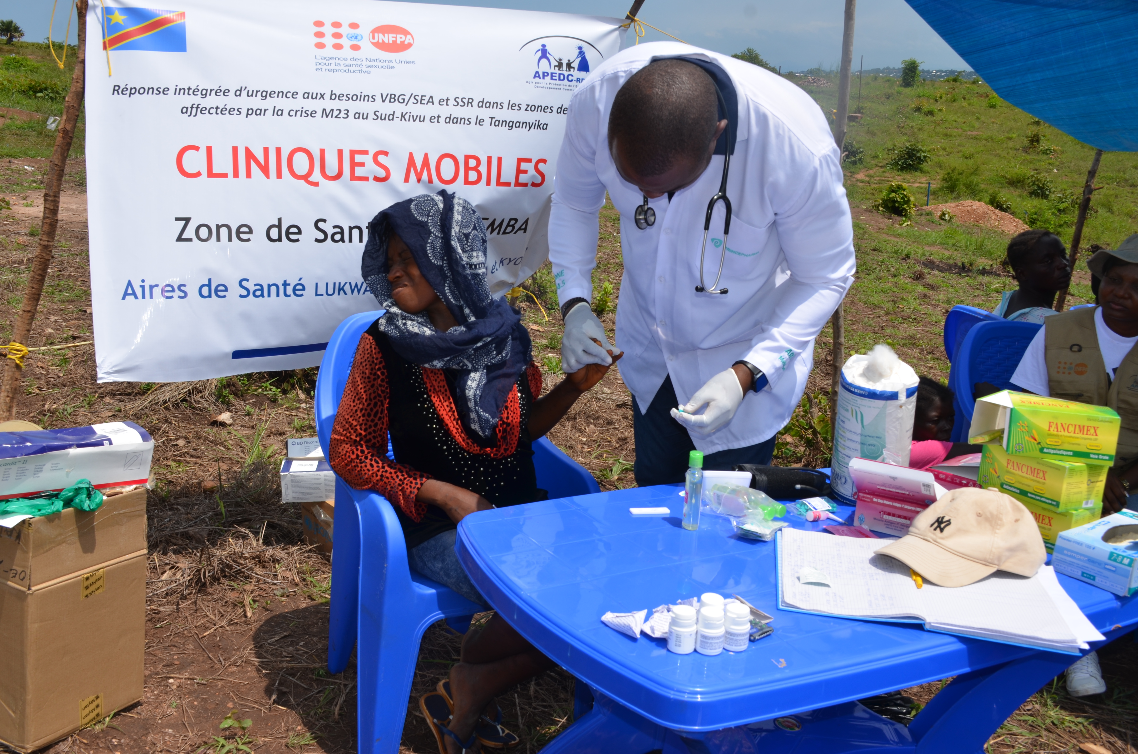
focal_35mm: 34
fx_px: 1073
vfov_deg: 38.7
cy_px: 369
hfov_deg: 55.9
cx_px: 556
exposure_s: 1/250
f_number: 10
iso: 100
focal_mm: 22
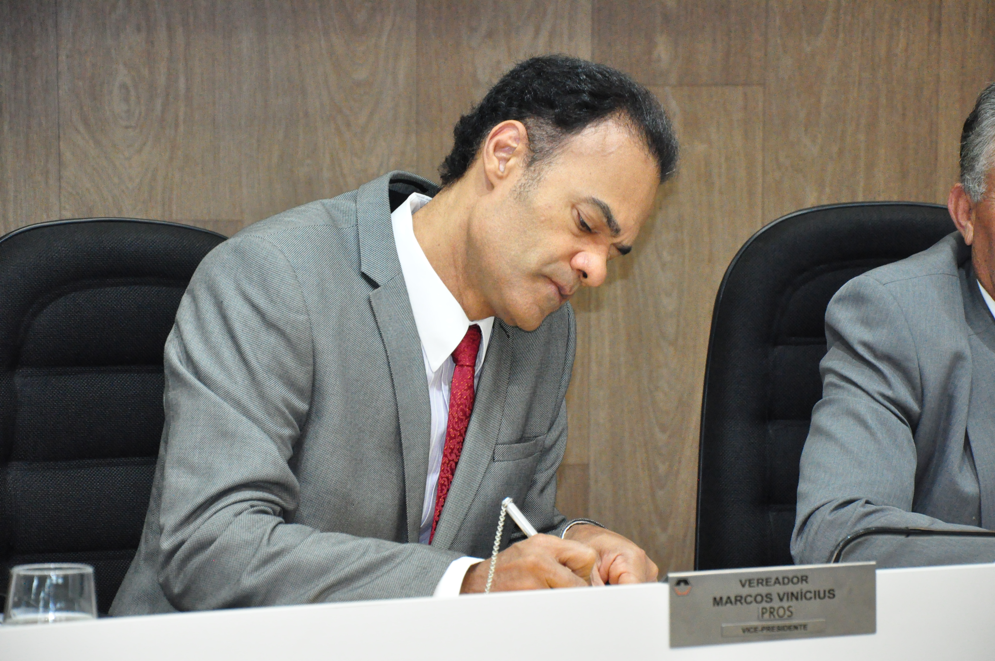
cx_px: 498
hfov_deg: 14.0
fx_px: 4058
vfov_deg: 9.3
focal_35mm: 147
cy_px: 330
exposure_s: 1/100
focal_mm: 98
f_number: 5.6
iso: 3200
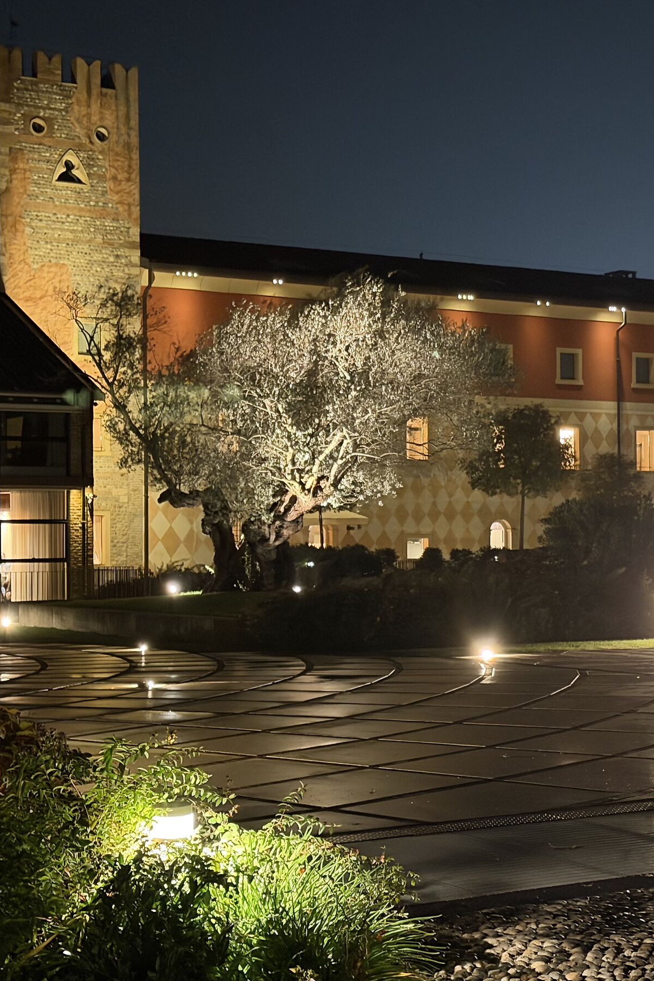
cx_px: 446
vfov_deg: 30.1
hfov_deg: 20.2
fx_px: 1826
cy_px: 493
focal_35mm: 67
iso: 1600
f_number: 1.78
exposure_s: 1/15
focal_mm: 6.76
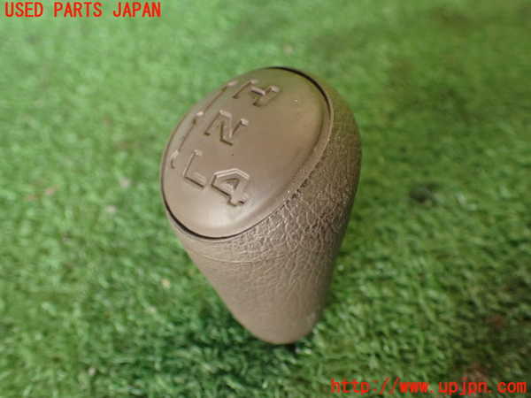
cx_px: 266
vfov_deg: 44.2
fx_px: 491
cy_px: 199
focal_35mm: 32
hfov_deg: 56.8
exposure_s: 1/30
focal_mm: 5.79
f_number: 2.4
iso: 200
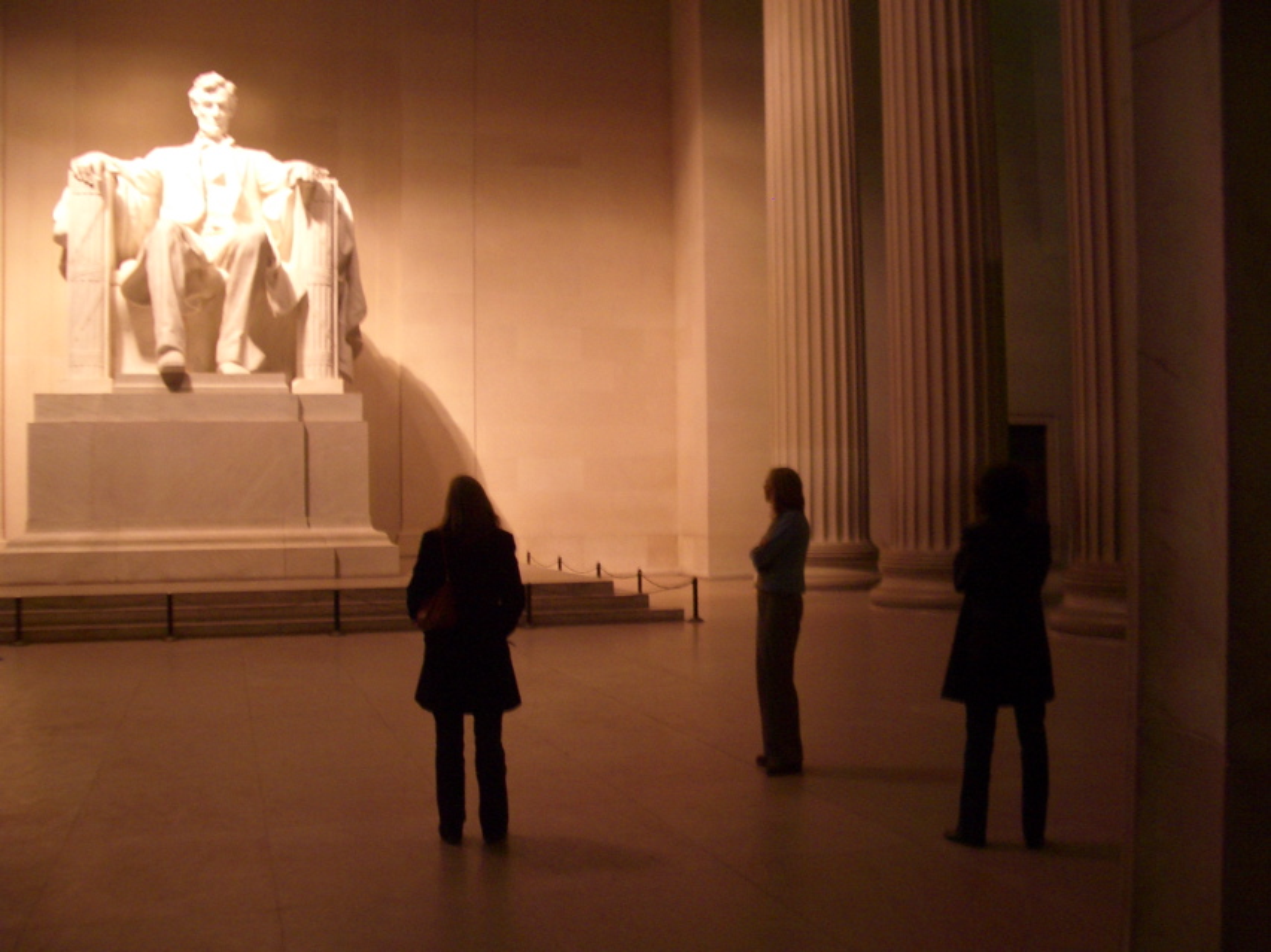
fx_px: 1285
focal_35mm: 35
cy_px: 476
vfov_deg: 40.7
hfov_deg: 52.6
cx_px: 636
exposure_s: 1/2
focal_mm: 5.8
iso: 100
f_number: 2.6
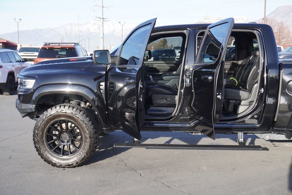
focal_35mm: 42
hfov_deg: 46.4
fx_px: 341
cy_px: 98
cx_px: 146
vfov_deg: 31.9
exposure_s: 1/125
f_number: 6.3
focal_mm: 28
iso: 100
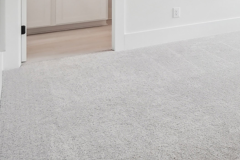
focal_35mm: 50
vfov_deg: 23.7
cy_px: -49
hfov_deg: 26.8
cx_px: 368
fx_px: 333
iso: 400
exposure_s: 1/20
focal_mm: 16
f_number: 8
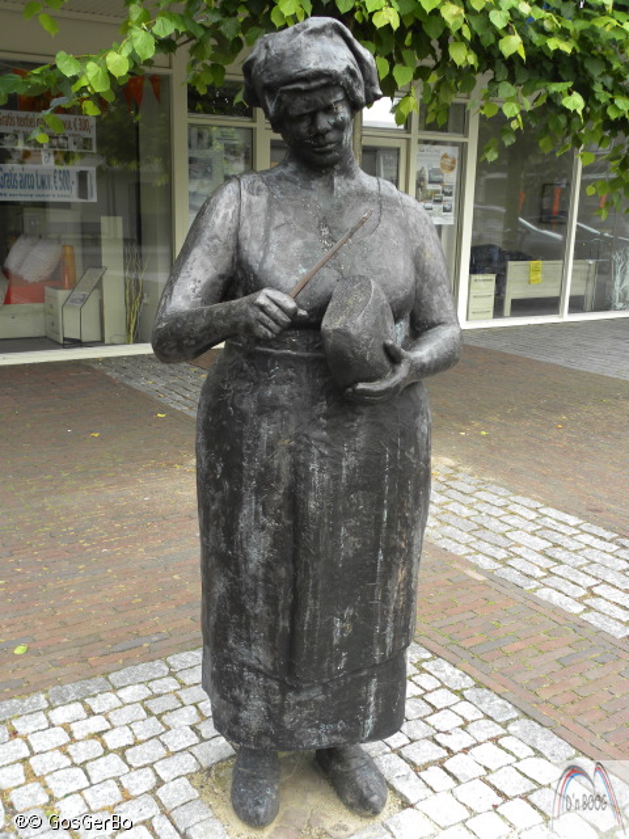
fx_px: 896
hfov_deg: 38.7
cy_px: 420
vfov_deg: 50.1
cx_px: 314
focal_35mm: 37
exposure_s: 1/93.2
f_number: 3.2
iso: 64
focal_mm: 6.6
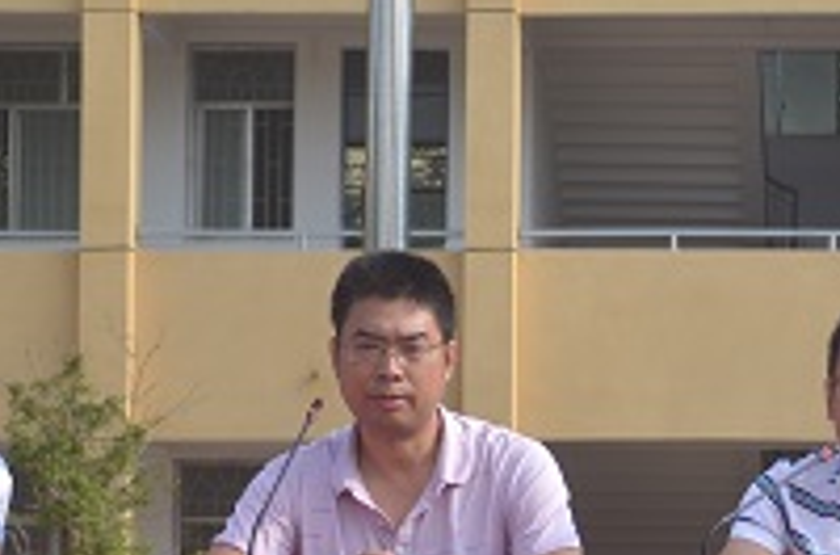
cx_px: 857
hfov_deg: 11.1
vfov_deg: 7.4
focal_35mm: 184
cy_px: 275
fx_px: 4274
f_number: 4.5
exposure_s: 1/640
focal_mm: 35
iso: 100
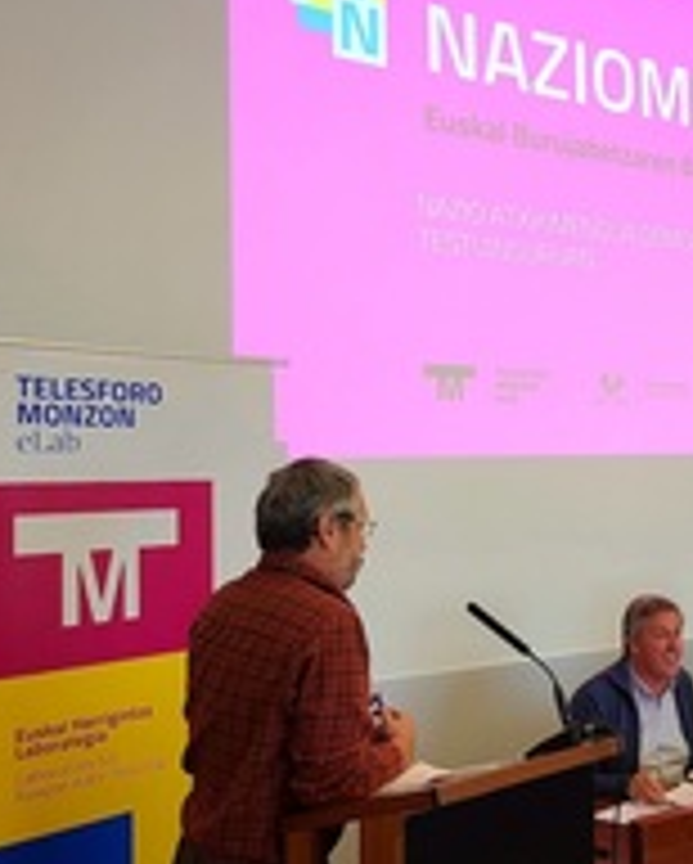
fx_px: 1177
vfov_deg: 40.3
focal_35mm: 46
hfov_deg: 31.1
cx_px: 639
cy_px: 421
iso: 125
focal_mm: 5.4
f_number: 1.8
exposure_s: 1/50
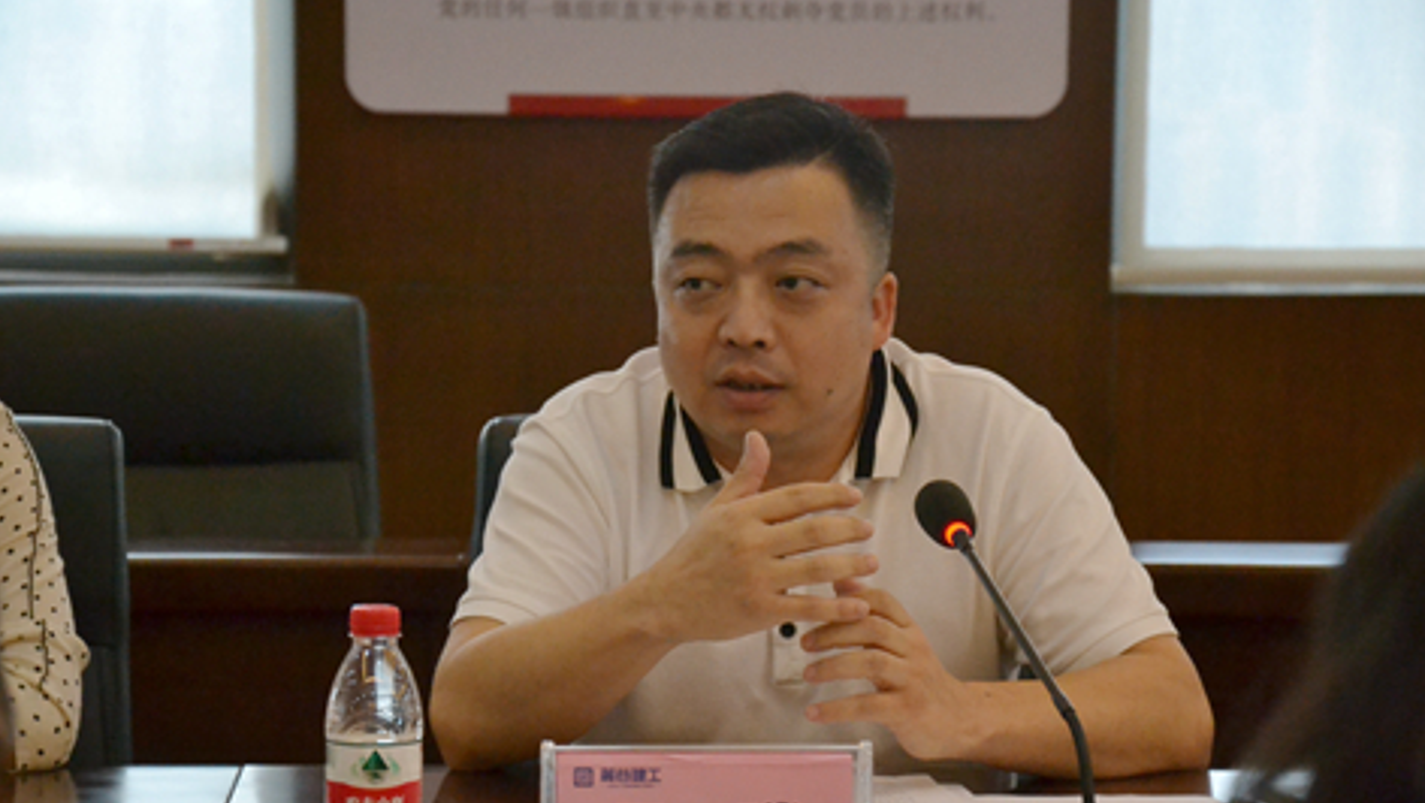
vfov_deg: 7.0
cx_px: 688
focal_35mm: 175
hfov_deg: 12.3
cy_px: 472
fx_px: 6599
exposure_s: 1/200
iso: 3200
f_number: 5.6
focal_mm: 105
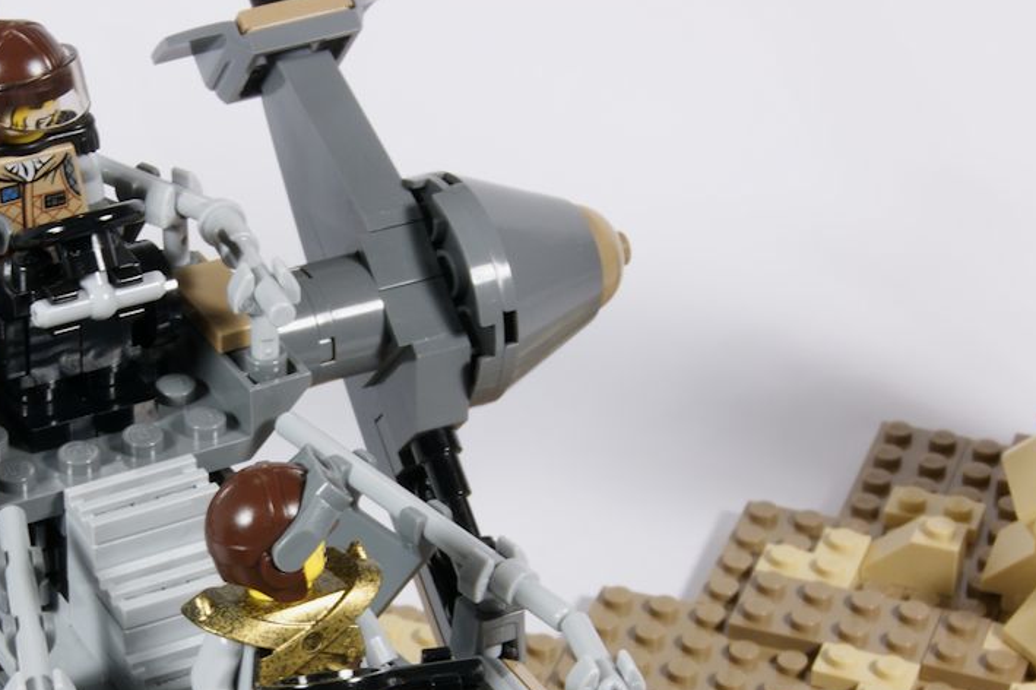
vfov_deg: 11.2
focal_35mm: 122
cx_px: 215
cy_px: 583
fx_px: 3506
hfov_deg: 16.7
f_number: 25
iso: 100
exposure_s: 1/10
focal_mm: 45
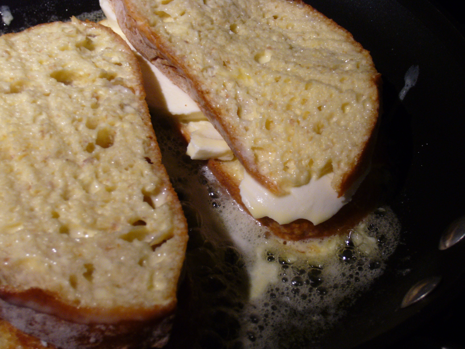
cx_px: 232
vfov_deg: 19.9
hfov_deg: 26.3
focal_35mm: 74
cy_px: 174
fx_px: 994
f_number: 4.1
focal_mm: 12.2
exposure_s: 1/15
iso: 160
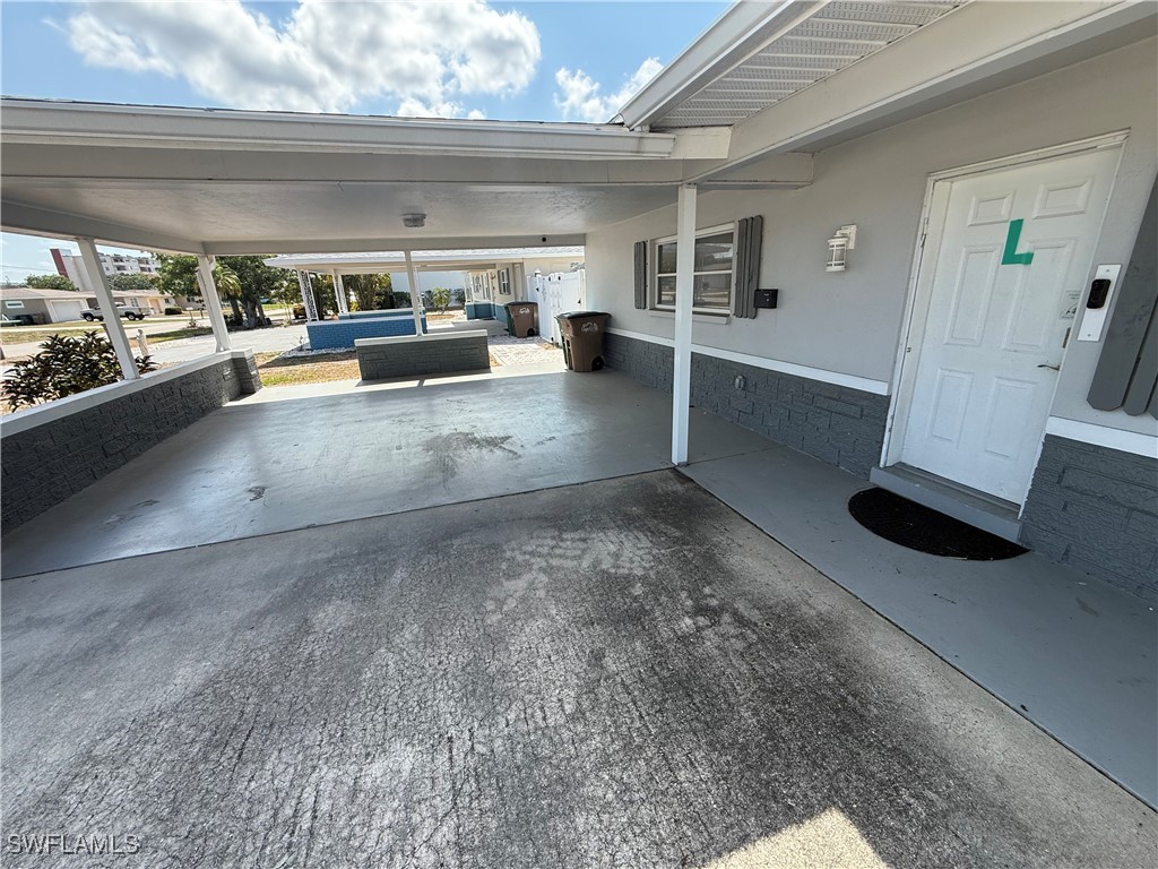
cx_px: 579
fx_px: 468
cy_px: 434
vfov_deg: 85.7
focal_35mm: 14
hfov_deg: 102.1
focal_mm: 2.22
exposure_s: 1/1017
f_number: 2.2
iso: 64
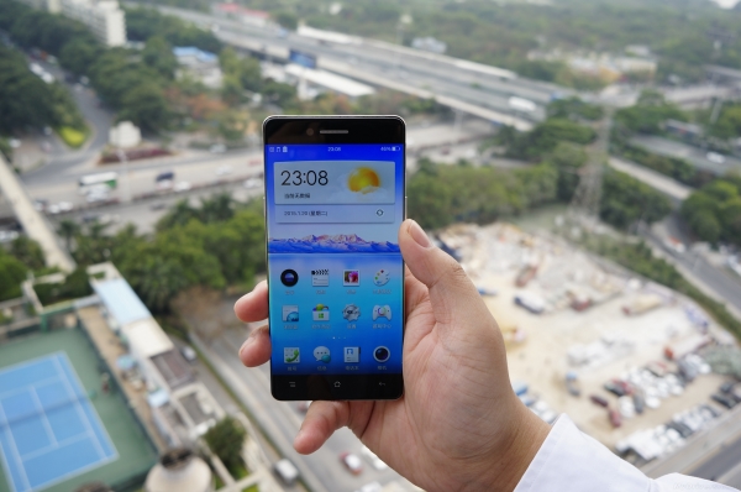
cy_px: 246
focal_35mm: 30
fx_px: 617
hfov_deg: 62.0
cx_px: 370
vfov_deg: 43.5
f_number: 5.6
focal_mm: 20
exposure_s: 1/80
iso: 100
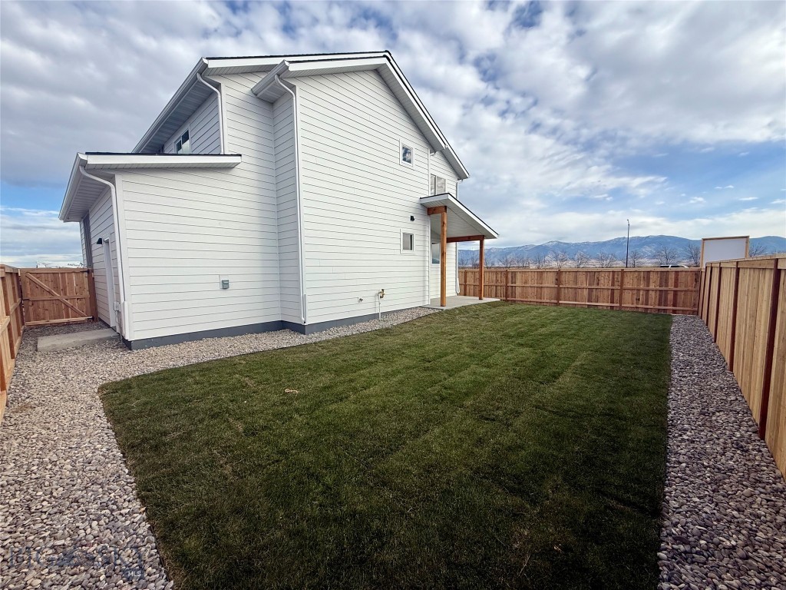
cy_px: 295
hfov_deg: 102.1
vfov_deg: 85.7
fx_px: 318
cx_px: 393
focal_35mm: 14
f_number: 2.2
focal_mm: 2.22
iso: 50
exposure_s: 1/1745
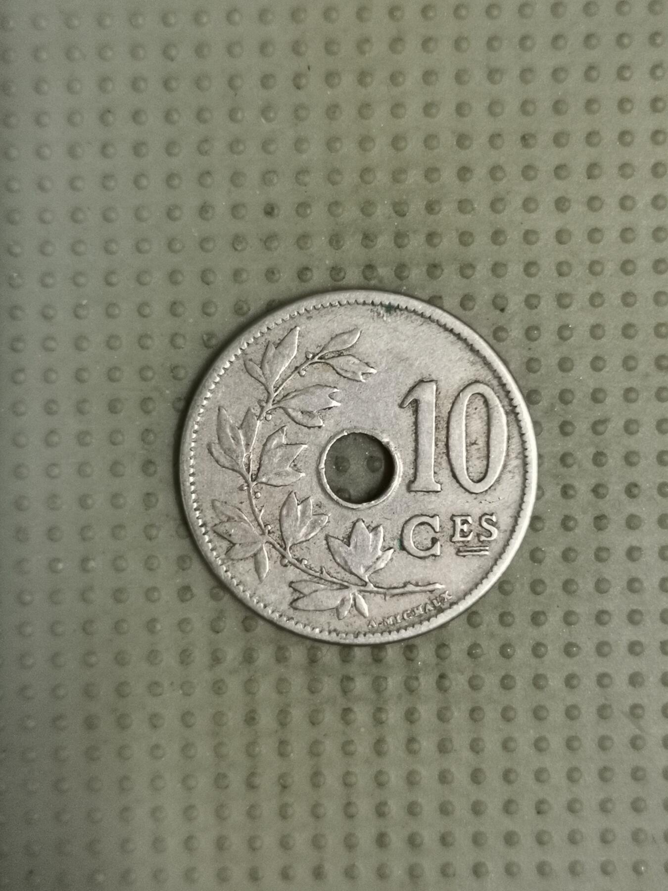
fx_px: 1338
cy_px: 446
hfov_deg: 28.0
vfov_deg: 36.8
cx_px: 334
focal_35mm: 52
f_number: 1.8
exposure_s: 1/25.7
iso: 400
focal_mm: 4.75
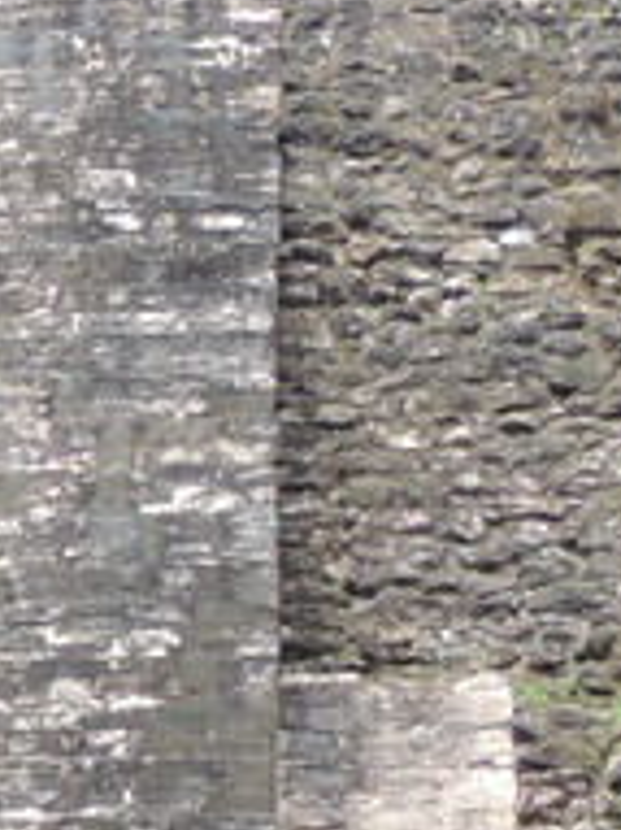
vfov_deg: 6.1
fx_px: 7543
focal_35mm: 315
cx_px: -912
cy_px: 1877
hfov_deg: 4.6
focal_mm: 8.3
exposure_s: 1/160
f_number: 3.5
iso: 100
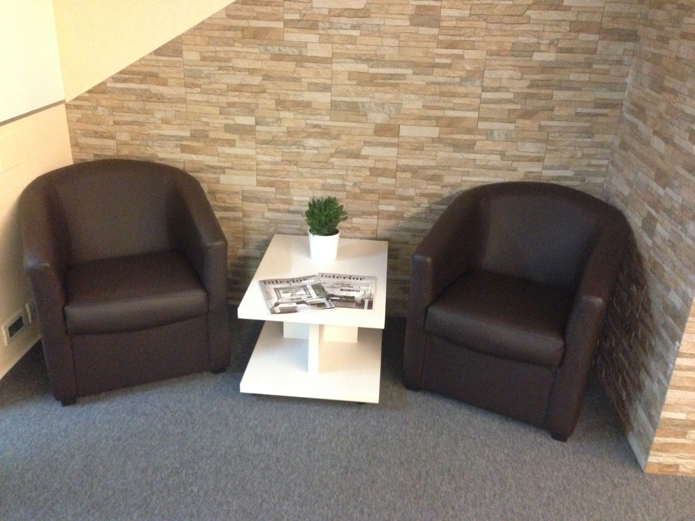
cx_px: 348
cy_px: 260
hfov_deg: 55.4
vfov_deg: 42.9
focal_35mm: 33
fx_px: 663
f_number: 2.4
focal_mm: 4.12
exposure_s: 1/15
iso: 800
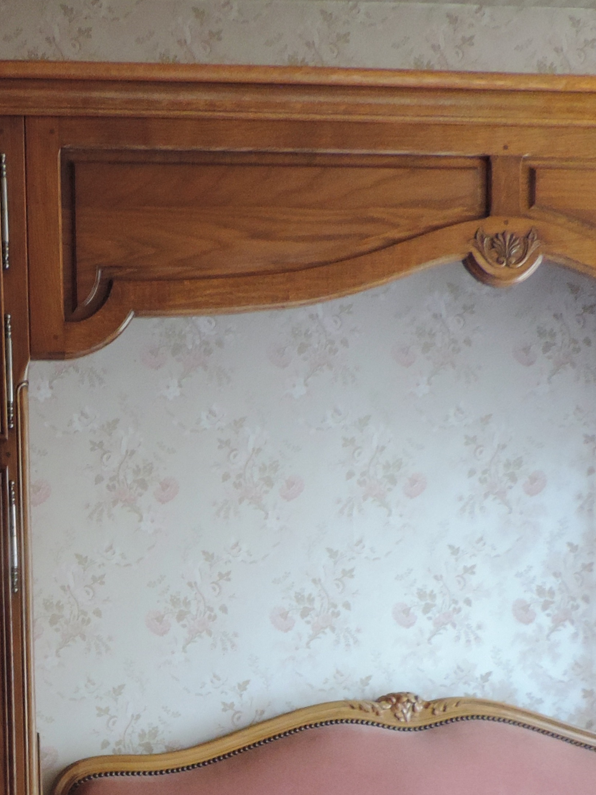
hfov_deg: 25.4
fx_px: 1240
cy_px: 733
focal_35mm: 54
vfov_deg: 33.4
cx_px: -27
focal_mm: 4.3
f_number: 3
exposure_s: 1/25
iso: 400
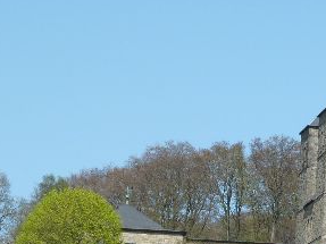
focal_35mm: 251
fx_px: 2363
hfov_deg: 7.8
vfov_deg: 5.9
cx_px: 392
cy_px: 291
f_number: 4.3
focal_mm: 14.7
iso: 80
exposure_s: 1/500
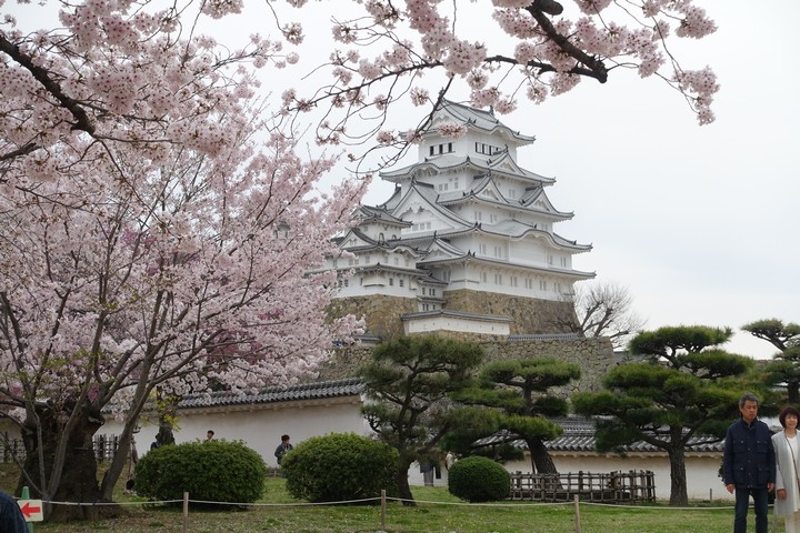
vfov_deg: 19.5
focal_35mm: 70
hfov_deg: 28.8
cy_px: 266
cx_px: 400
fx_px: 1555
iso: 125
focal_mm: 25.53
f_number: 5.6
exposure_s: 1/320
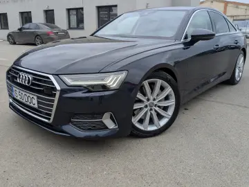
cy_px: 94
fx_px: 173
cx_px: 124
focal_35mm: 24
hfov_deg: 71.6
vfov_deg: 56.8
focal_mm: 6.9
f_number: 1.68
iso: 20
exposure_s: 1/548
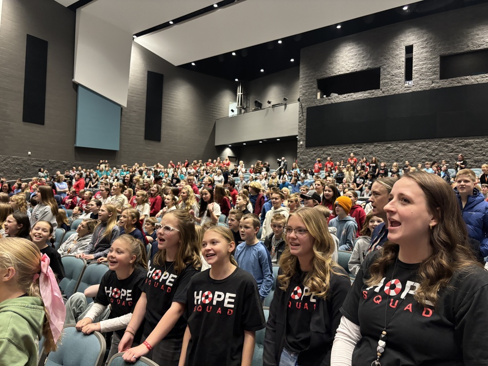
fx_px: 367
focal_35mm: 26
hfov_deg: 67.3
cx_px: 244
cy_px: 183
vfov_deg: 53.1
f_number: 1.6
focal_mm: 5.96
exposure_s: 1/33
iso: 400
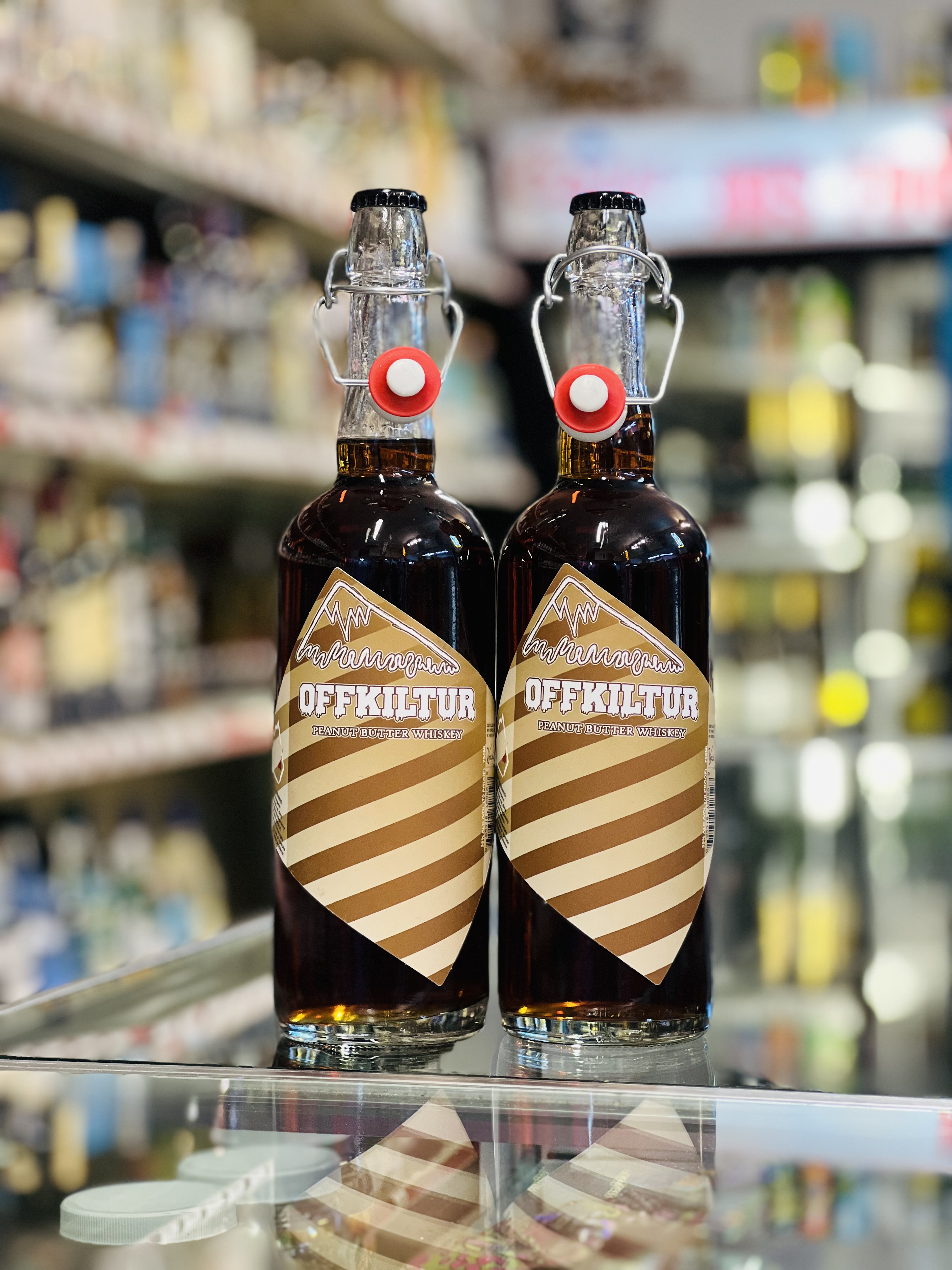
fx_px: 2824
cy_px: 635
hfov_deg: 19.1
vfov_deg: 25.3
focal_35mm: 77
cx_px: 476
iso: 200
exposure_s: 1/40
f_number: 2.8
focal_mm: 9
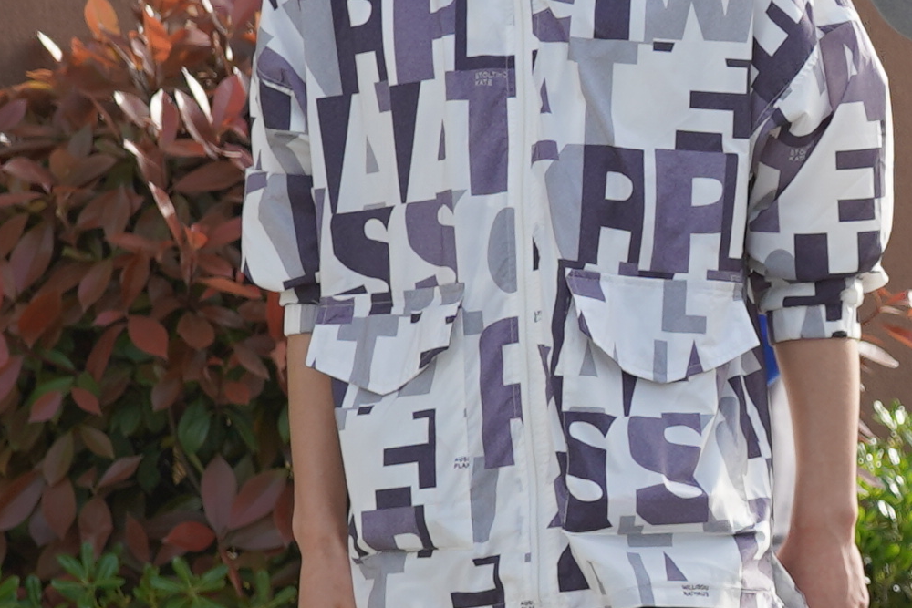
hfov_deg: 8.1
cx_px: 1221
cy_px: 355
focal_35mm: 252
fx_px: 6384
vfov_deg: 5.5
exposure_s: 1/250
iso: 100
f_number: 4.5
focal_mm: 42
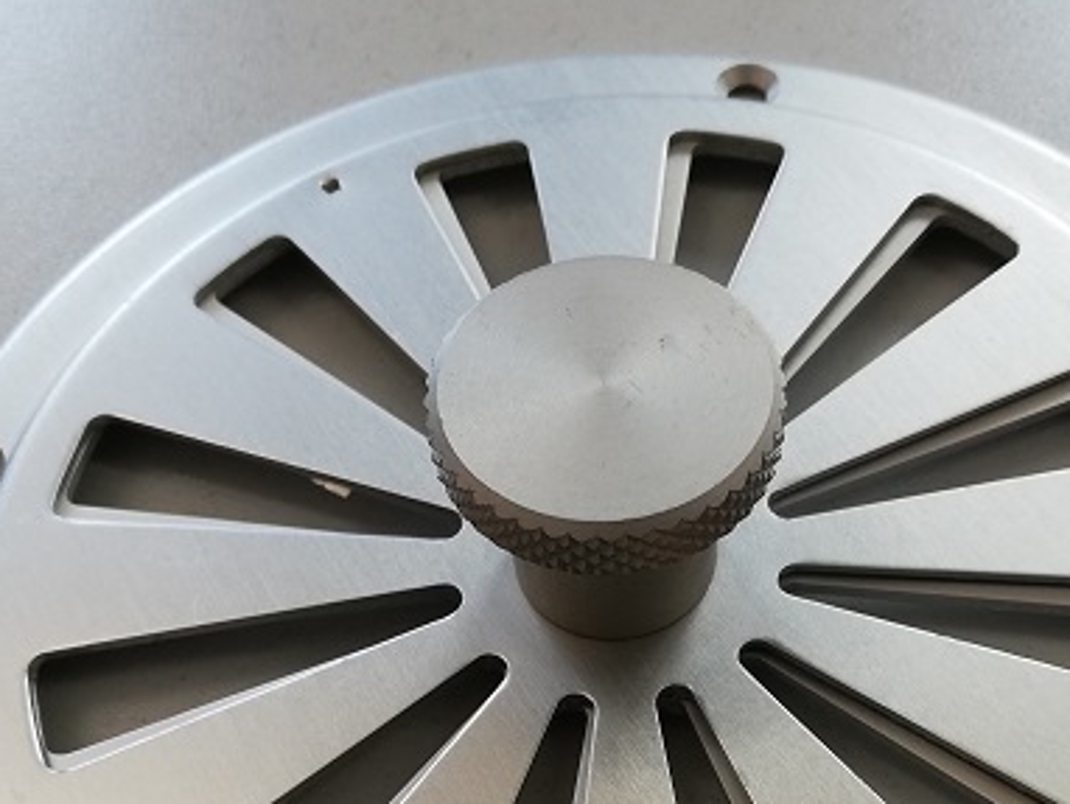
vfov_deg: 27.4
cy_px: 751
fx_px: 1577
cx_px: 594
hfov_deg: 37.4
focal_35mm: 51
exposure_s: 1/50
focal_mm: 3.81
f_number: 2.2
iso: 80
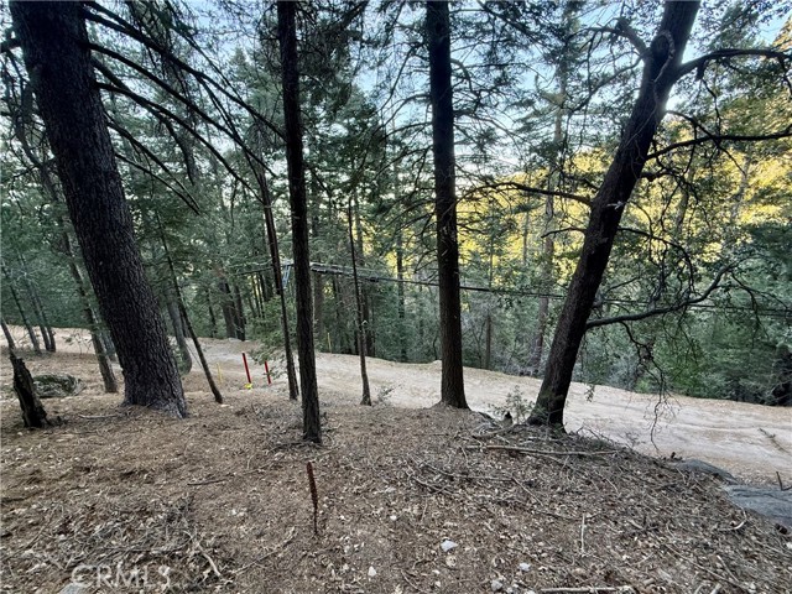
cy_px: 297
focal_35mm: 14
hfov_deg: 102.1
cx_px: 396
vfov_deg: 85.7
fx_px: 320
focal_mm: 2.22
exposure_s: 1/99
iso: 200
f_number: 2.2
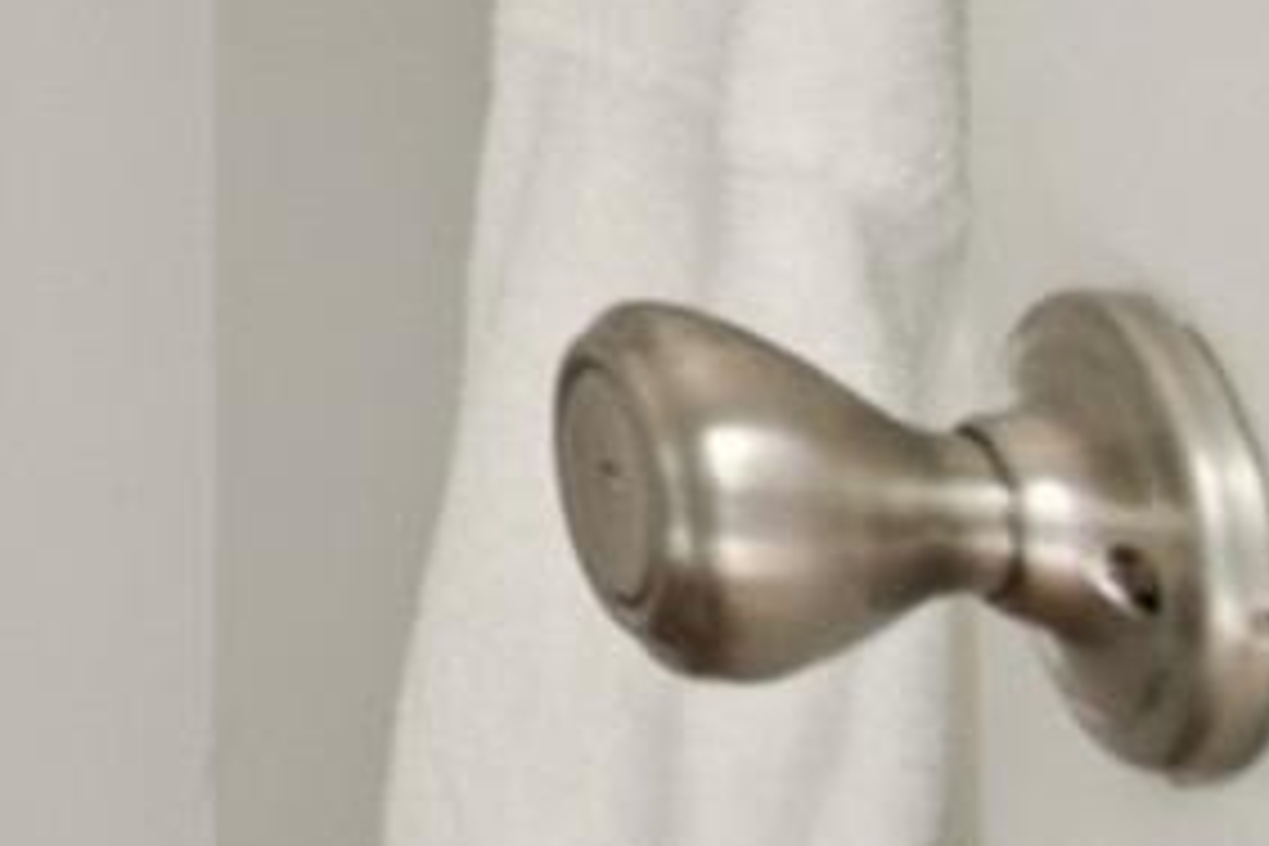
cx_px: -3168
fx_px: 4089
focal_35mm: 116
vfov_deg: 10.5
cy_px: -1060
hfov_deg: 9.6
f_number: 9
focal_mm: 16
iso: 250
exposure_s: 1/160
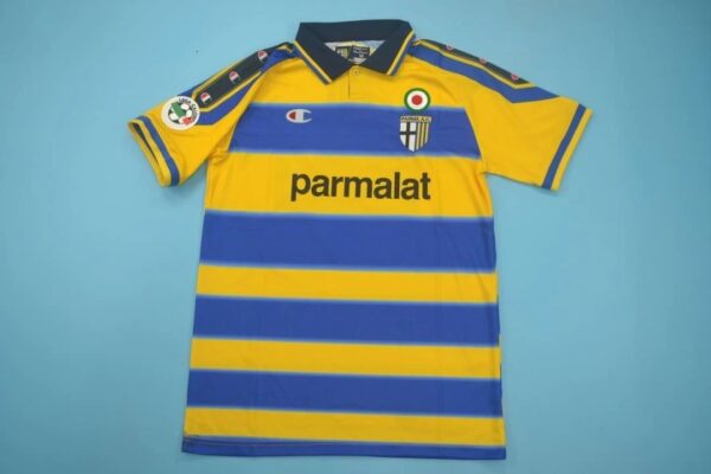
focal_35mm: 30
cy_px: 237
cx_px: 356
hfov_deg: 61.9
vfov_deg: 43.6
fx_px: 592
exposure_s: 1/125
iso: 200
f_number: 3.8
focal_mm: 20
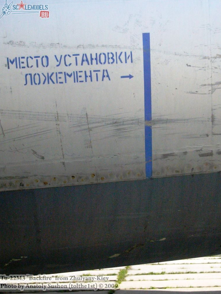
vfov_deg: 26.3
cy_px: 146
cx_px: 110
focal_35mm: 74
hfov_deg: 19.9
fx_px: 630
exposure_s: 1/400
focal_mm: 12
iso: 400
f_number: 9
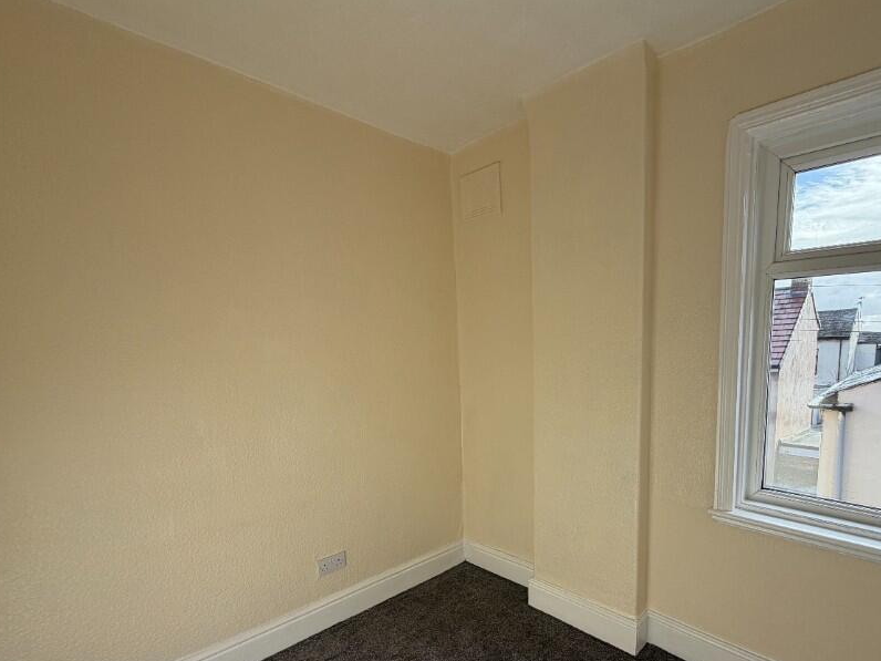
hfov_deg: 86.9
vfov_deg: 70.7
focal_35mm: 18
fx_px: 458
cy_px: 403
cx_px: 518
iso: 40
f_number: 2.2
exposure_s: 1/232
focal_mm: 2.22
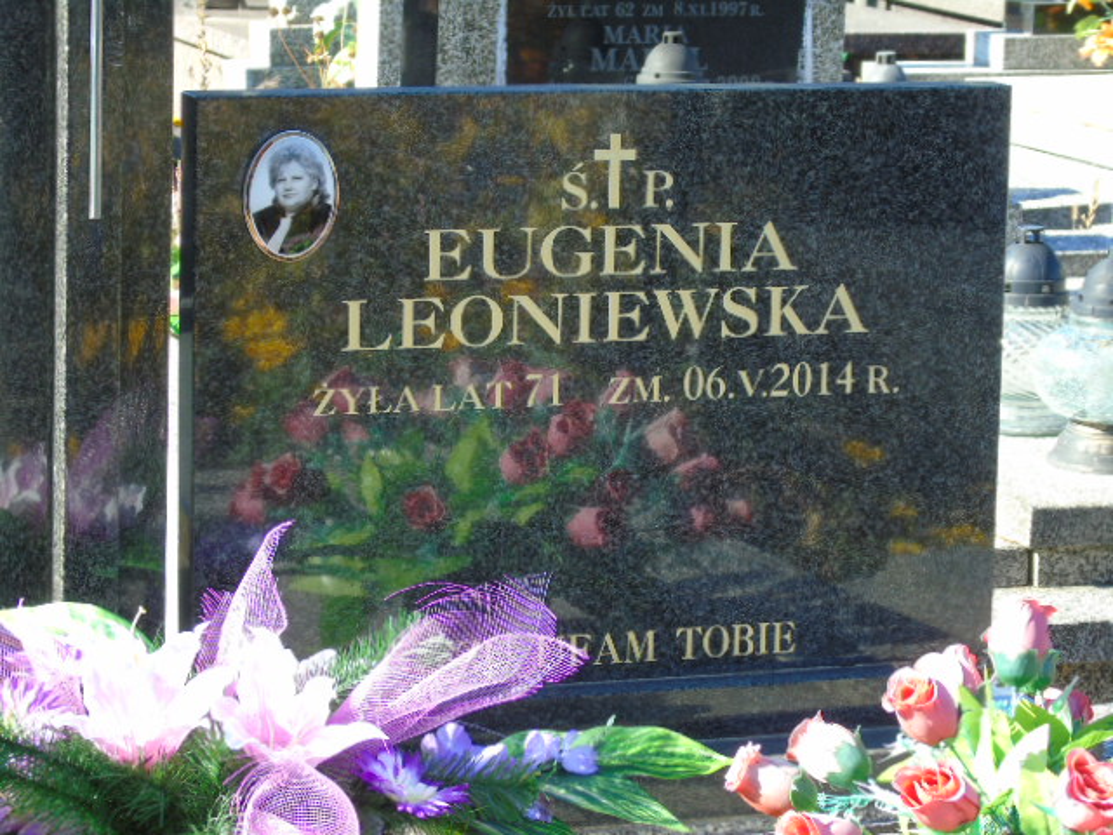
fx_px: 3987
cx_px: 556
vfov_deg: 12.0
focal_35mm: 124
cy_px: 418
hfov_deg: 15.9
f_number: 4.6
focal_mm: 22
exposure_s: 1/125
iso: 100
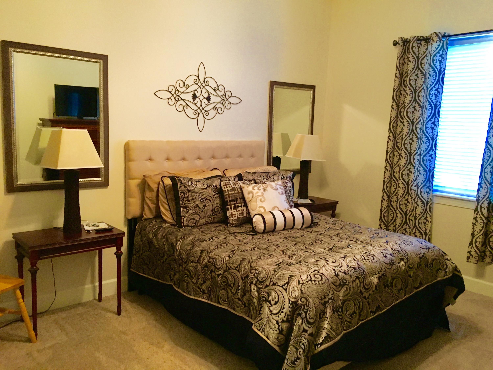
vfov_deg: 48.2
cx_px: 246
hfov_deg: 61.7
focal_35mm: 29
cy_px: 185
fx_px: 413
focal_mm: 4.15
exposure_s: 1/24
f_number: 2.2
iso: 200
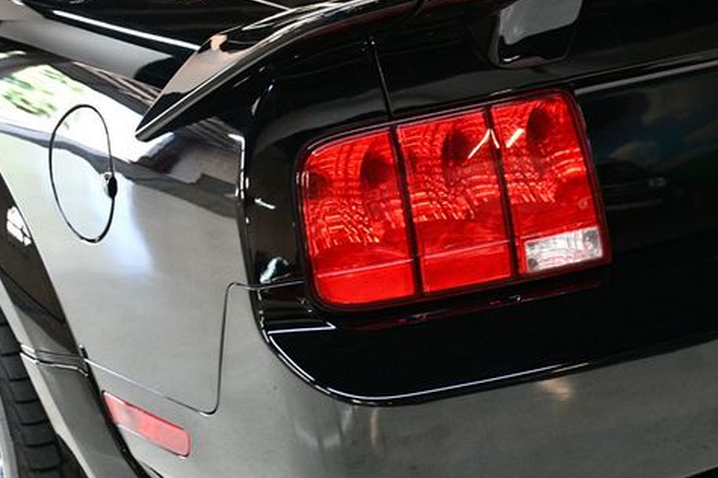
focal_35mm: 70
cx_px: 404
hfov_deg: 28.8
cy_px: 254
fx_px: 1395
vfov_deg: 19.4
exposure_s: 1/80
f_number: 4.2
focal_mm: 35
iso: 3200
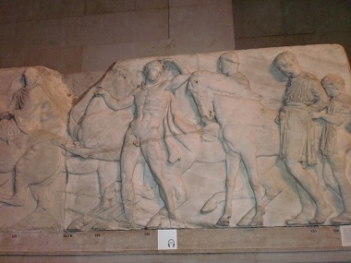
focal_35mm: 35
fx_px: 355
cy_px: 132
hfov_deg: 52.6
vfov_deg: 40.7
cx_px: 176
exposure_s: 1/60
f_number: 3.1
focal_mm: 6.3
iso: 400
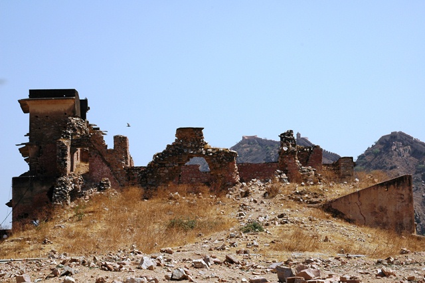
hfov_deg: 20.9
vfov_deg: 14.0
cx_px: 212
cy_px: 142
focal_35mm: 98
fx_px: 1150
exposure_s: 1/400
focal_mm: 65
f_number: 11
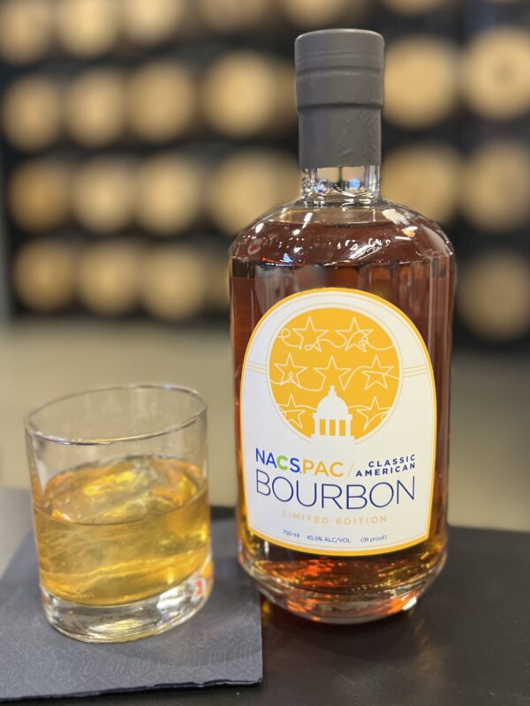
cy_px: 353
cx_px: 265
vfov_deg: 67.3
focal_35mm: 26
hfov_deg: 53.1
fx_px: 531
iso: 400
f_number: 1.5
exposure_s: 1/60
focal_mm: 5.7
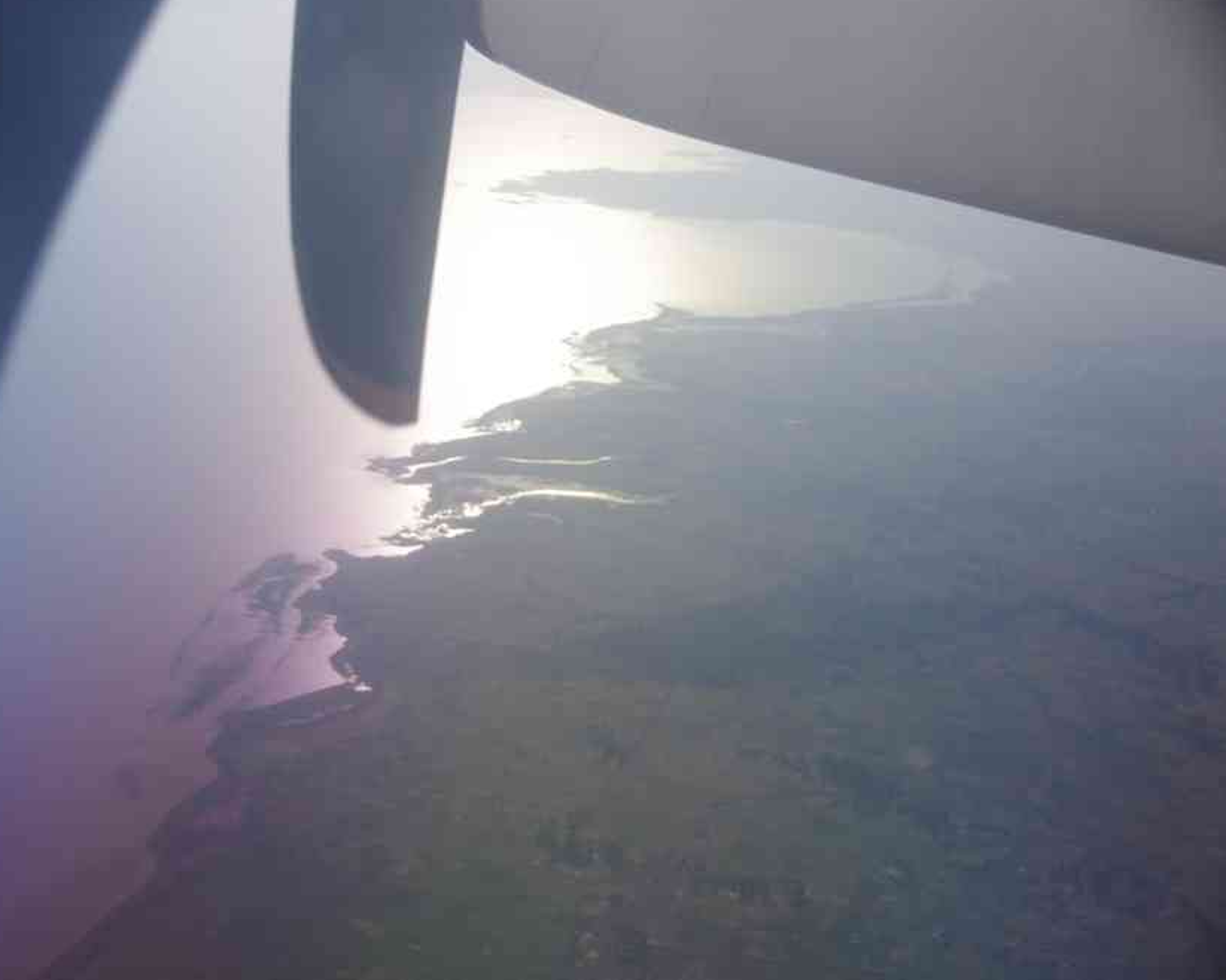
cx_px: 485
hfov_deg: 37.9
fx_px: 1778
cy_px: 486
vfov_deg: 30.8
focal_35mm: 49
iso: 800
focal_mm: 29.4
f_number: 4
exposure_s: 1/8000
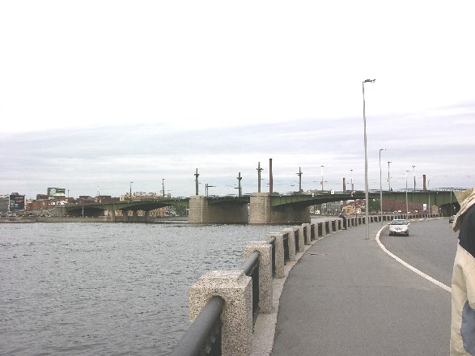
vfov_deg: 40.7
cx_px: 238
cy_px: 178
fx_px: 480
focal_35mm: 35
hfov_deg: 52.6
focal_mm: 8.9
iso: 50
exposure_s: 1/89.7
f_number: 7.1
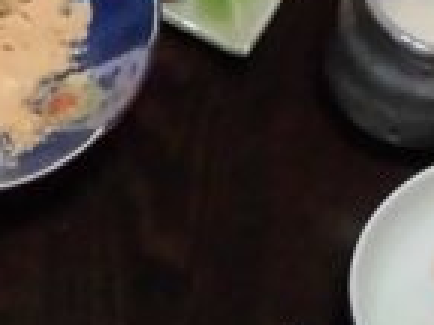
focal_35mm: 160
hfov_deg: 11.4
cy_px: 802
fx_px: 2006
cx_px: -356
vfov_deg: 8.4
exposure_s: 1/100
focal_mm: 4.5
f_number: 3
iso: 800
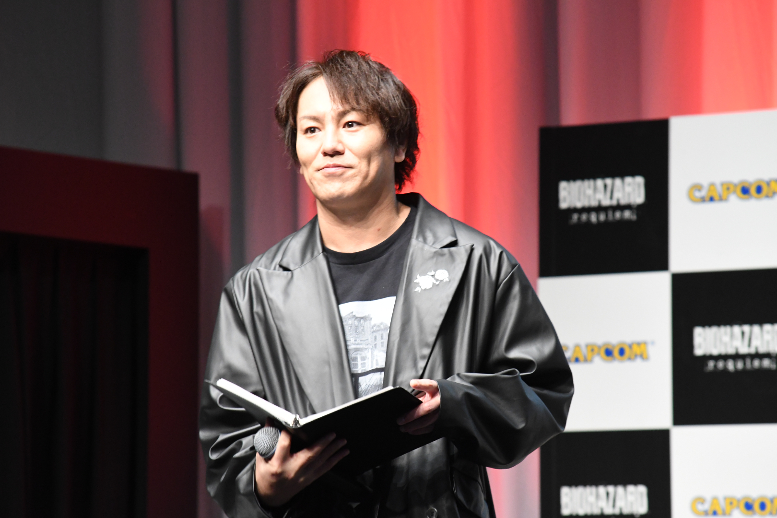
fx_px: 6313
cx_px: 388
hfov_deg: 7.0
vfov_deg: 4.7
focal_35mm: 292
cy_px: 259
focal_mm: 195
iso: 2800
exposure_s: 1/50
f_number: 8
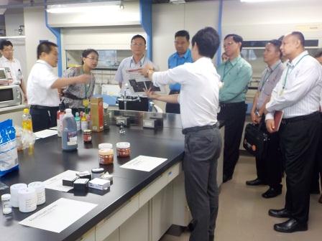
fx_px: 353
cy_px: 120
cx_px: 161
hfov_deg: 49.0
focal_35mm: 38
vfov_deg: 37.7
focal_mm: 5.2
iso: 200
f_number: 3.7
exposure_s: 1/30
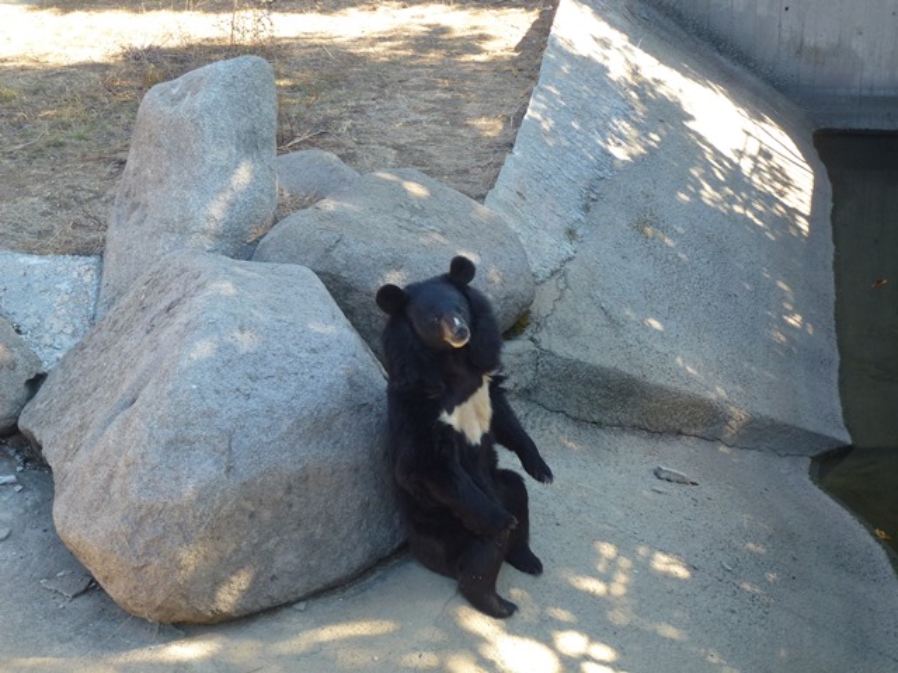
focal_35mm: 71
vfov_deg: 20.7
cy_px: 336
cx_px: 449
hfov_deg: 27.4
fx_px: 1842
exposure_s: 1/80
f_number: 4.7
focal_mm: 12.7
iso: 160
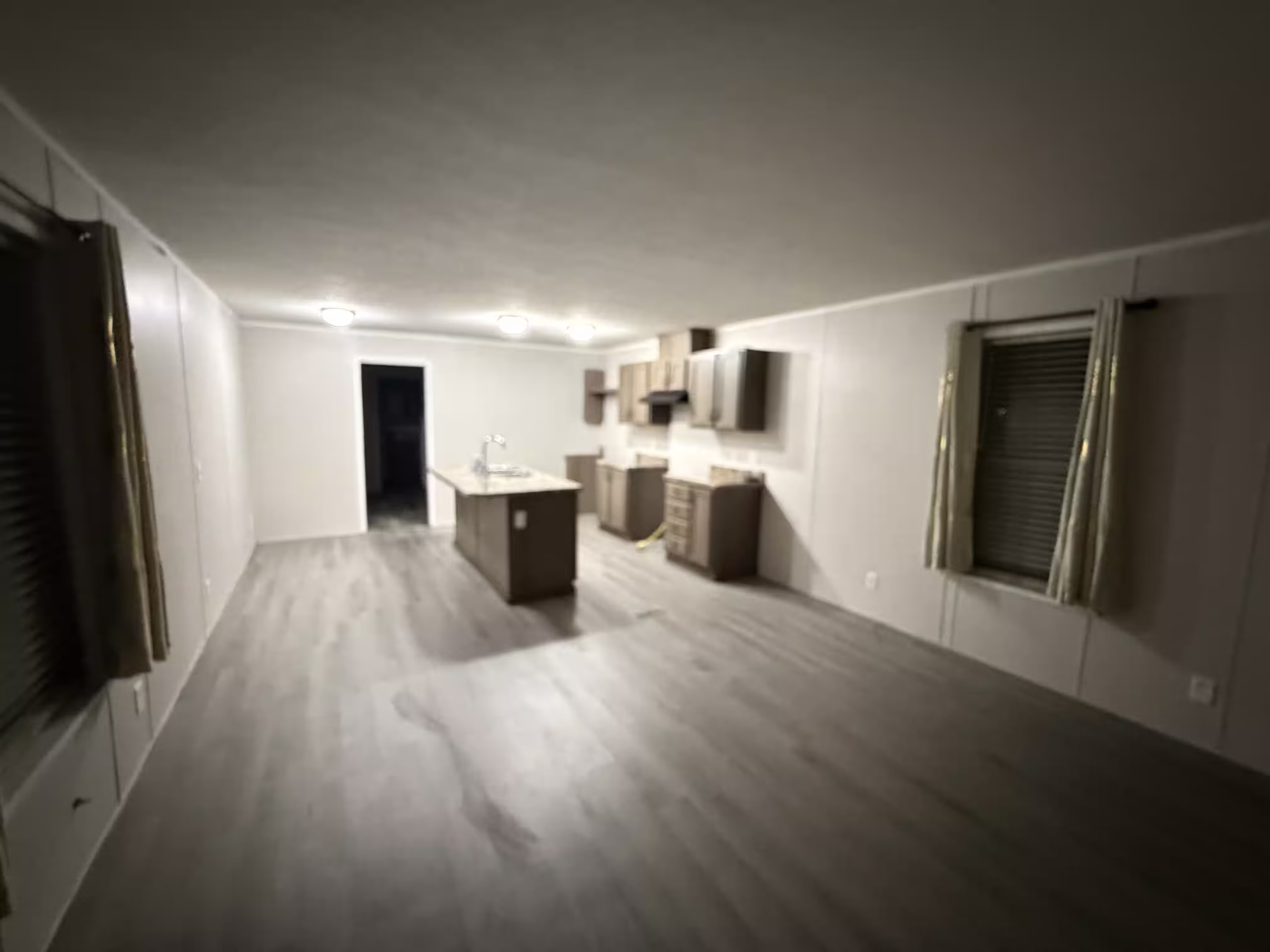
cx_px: 635
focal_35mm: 14
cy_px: 476
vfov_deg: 85.7
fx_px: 514
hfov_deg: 102.1
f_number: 2.2
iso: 1000
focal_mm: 2.22
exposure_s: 1/40
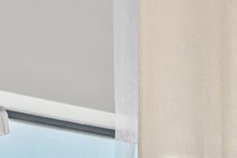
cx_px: 454
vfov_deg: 8.7
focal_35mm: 125
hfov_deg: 14.1
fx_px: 823
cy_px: 501
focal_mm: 17
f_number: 8
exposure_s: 1/3
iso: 250
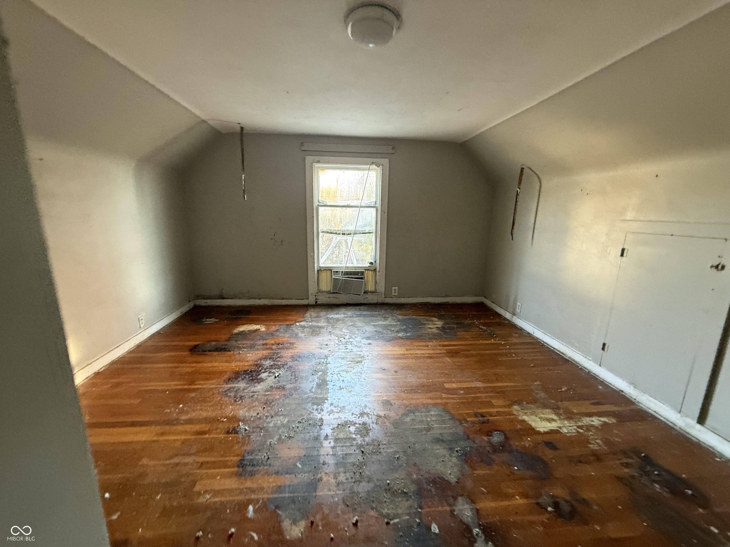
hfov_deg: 102.1
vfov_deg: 85.7
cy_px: 274
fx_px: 295
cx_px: 365
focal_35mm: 14
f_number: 2.2
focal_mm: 2.22
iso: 500
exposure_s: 1/60
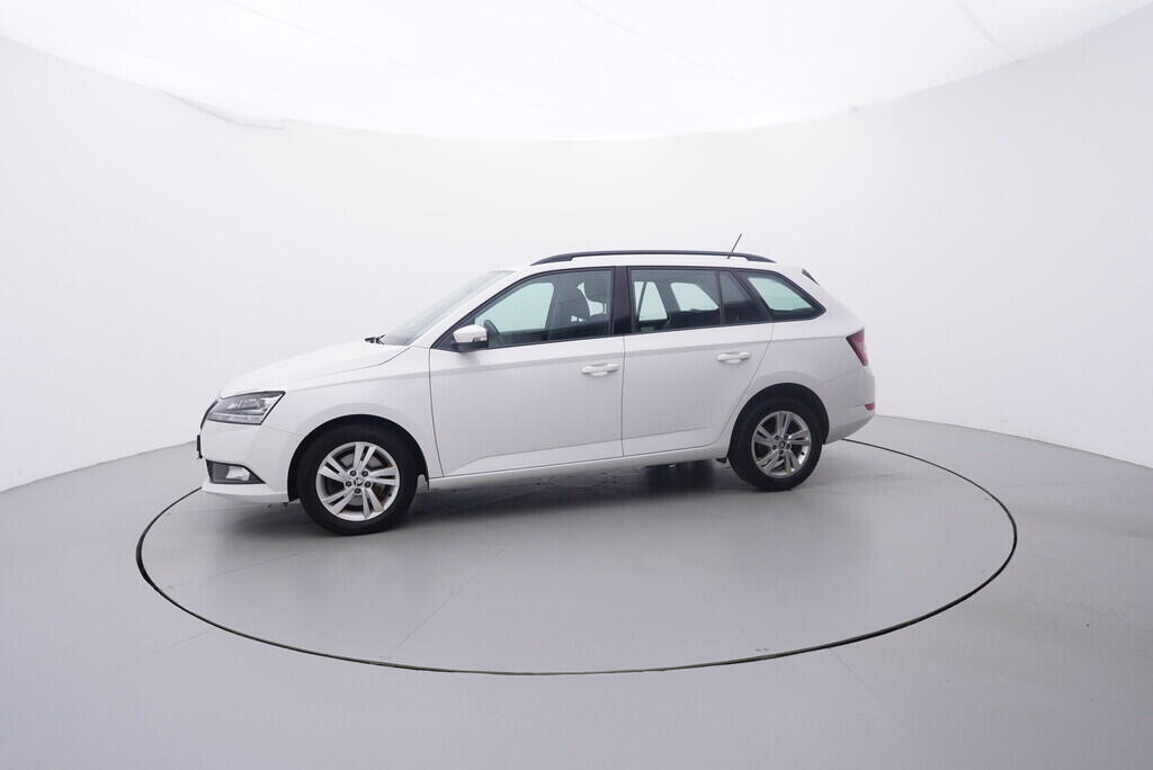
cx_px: 576
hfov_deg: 77.3
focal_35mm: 22
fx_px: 721
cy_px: 385
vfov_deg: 56.2
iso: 200
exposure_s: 1/80
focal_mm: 15
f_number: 5
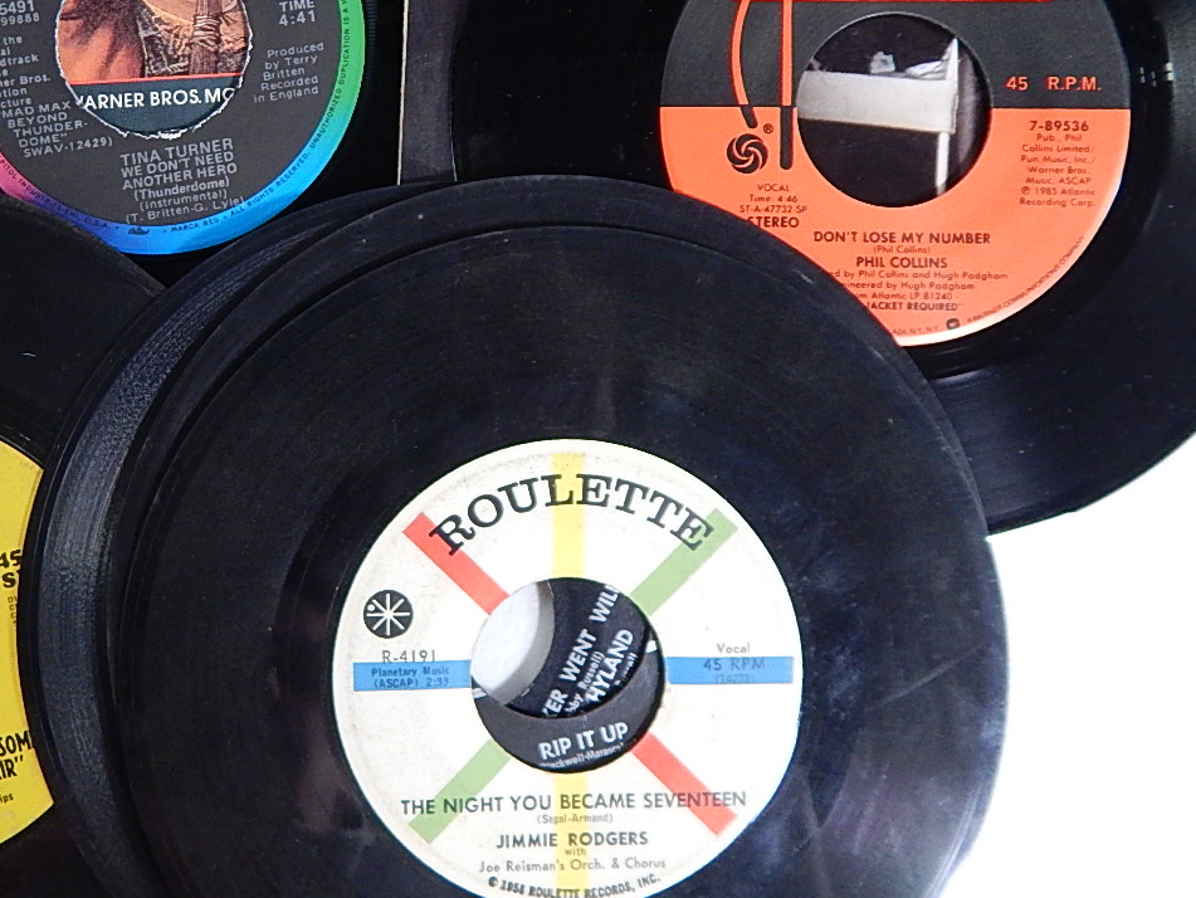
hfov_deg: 49.0
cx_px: 370
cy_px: 353
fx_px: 1279
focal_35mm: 37
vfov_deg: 38.5
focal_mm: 4
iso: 280
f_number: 3
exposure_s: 1/30
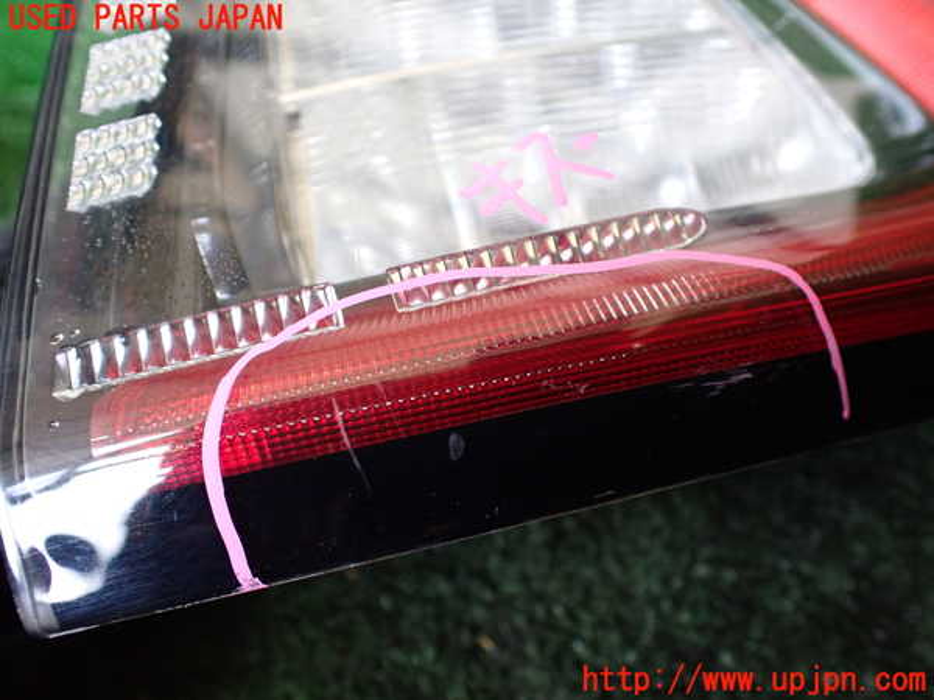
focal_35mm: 30
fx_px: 809
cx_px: 467
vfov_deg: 46.8
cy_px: 350
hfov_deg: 60.0
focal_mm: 5.4
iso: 400
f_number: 2.3
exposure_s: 1/125
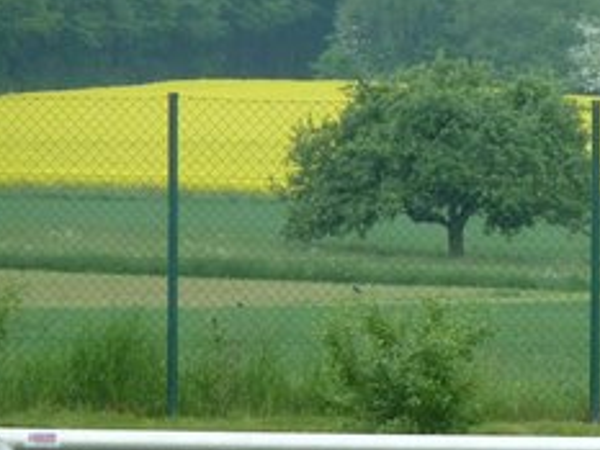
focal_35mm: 726
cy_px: 480
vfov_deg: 2.0
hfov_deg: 2.7
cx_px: 718
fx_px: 12590
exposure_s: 1/400
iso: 320
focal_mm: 39.7
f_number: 4.7
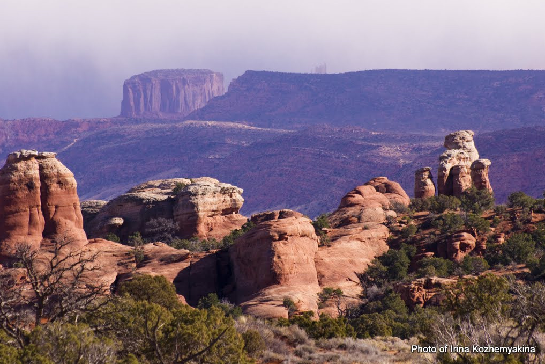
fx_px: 4799
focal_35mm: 317
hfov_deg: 6.5
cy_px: 182
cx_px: 274
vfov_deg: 4.3
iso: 200
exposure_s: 1/250
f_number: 8
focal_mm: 210
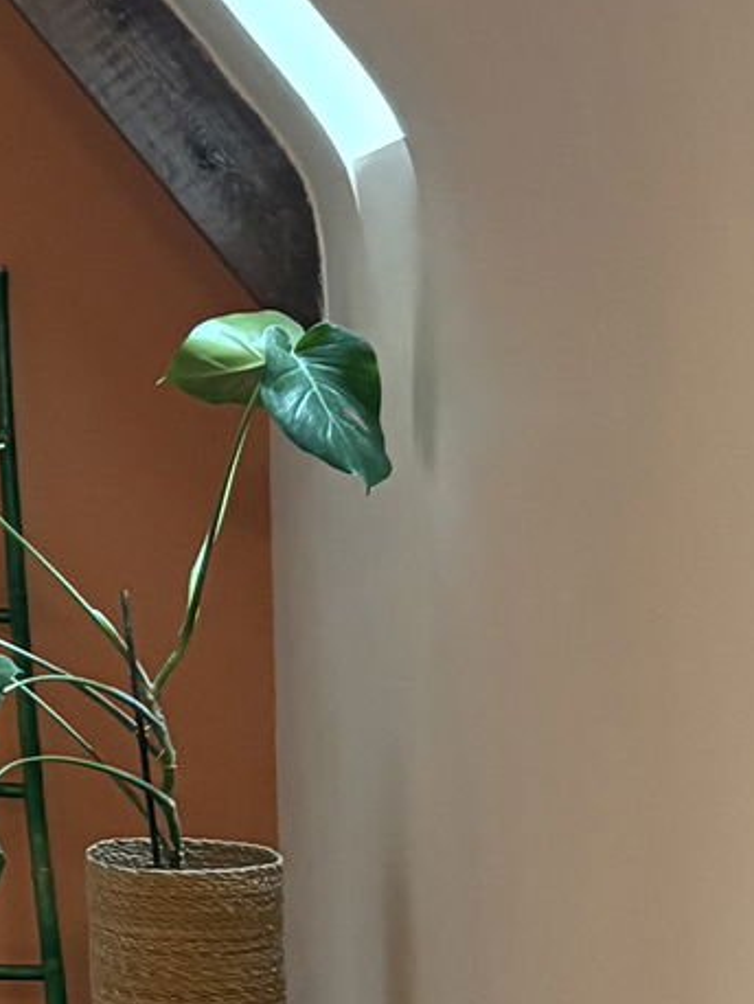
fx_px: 3511
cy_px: 172
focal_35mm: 121
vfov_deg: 16.1
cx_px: -618
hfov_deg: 11.4
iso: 400
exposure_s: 1/33
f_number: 1.6
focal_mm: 5.96
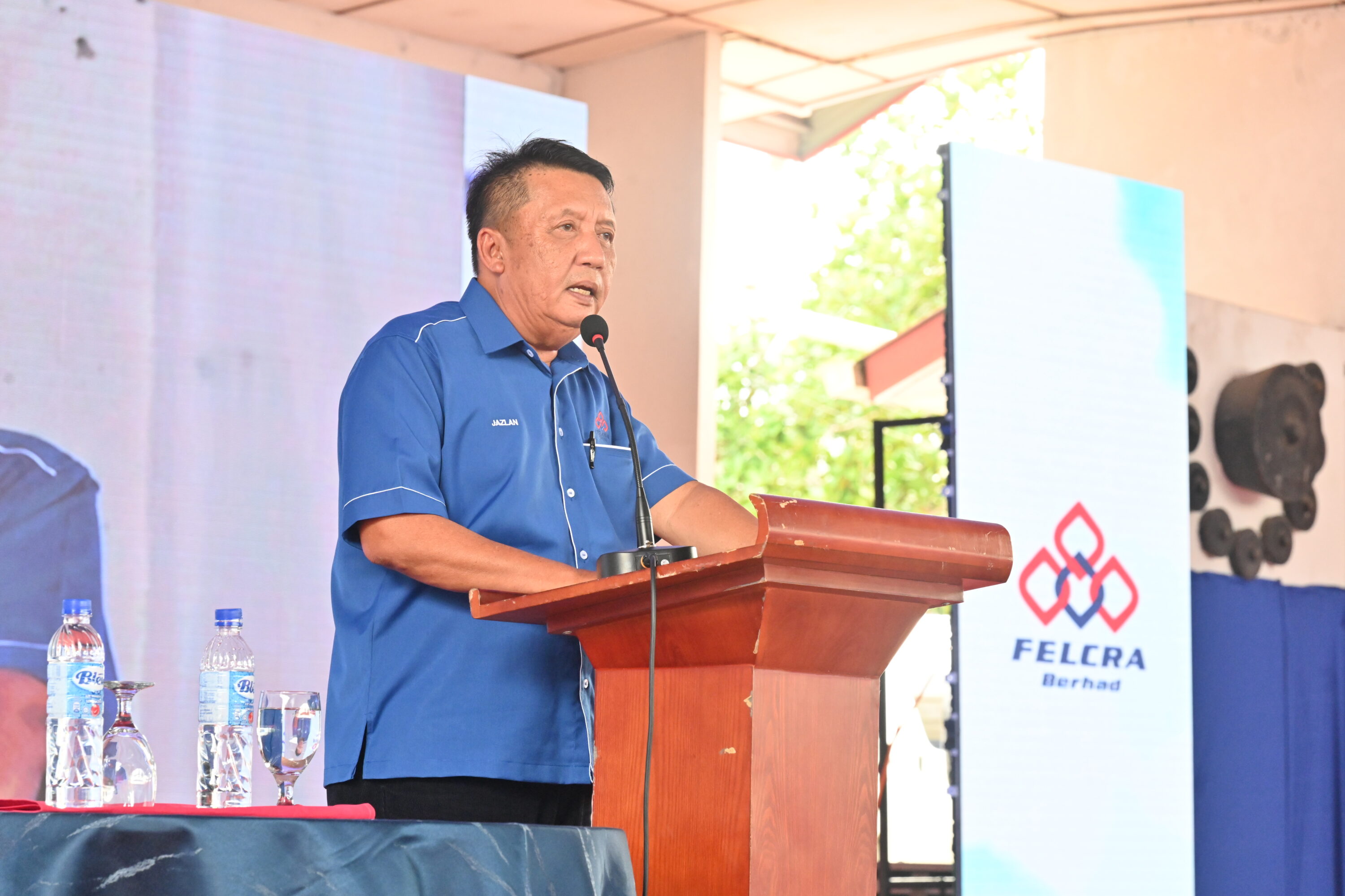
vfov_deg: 11.4
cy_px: 448
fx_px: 4483
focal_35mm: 120
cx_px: 672
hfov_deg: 17.1
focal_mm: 120
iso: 3200
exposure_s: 1/200
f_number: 9
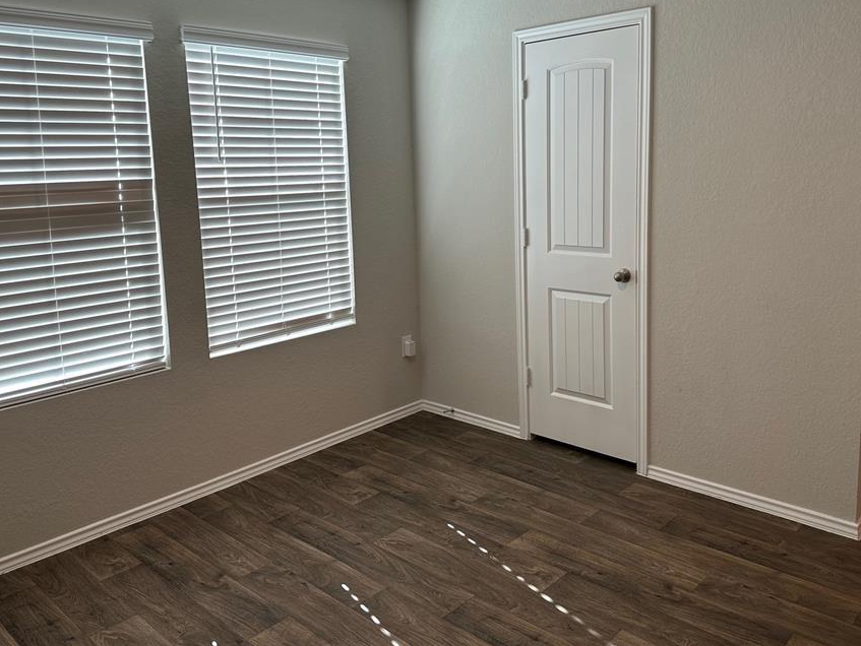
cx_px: 422
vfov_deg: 48.0
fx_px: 722
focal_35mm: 29
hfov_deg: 61.6
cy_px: 257
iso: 100
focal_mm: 6.86
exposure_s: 1/120
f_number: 1.78
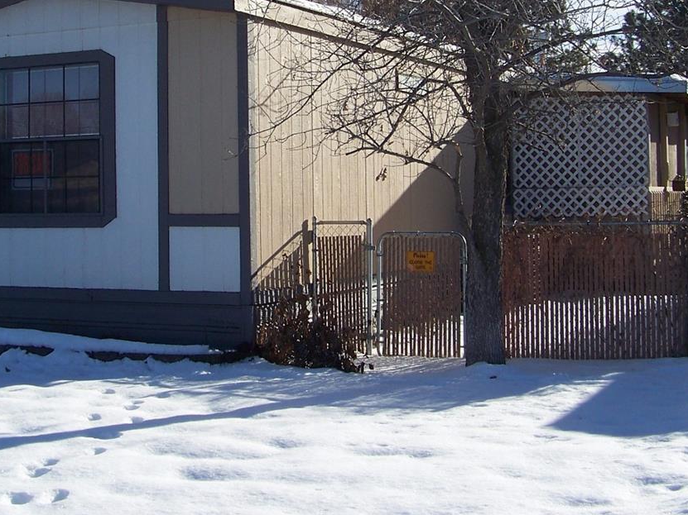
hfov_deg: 29.8
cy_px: 121
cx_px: 286
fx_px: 1292
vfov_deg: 22.3
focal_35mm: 65
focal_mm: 5.85
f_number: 4
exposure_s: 1/640
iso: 64
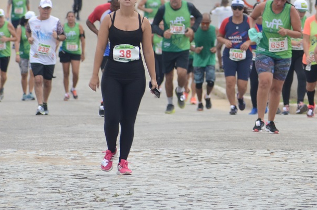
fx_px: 5192
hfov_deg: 3.5
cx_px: 256
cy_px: 38
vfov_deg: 2.3
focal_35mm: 591
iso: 500
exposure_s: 1/320
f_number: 8
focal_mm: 200
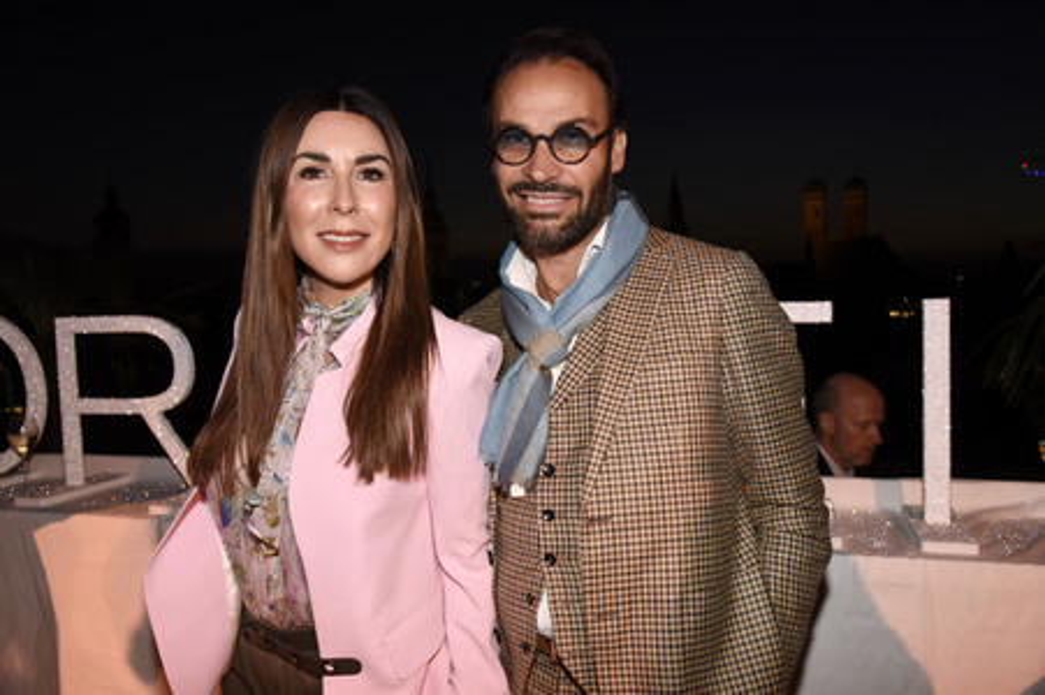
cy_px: 348
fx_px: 870
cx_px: 522
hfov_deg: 62.0
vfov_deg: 43.5
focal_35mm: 30
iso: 2000
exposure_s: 1/100
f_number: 6.3
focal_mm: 30
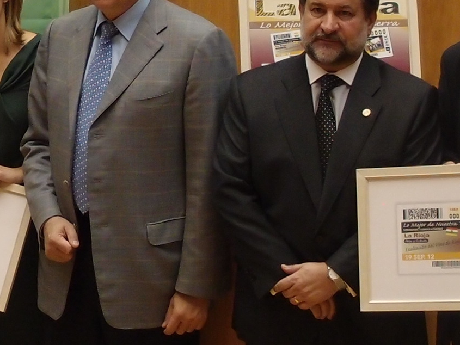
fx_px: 2180
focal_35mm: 164
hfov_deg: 11.7
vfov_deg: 9.0
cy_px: 32
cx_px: -150
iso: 200
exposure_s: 1/80
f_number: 2
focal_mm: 8.16
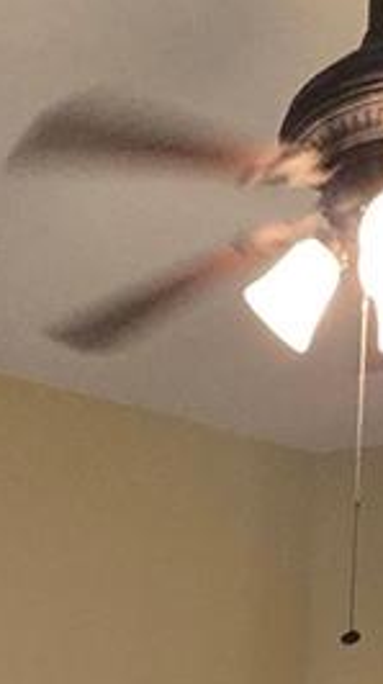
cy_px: 1247
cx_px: -131
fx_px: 1159
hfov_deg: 17.5
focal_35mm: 64
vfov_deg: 21.2
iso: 200
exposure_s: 1/60
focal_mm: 2.2
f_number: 2.2
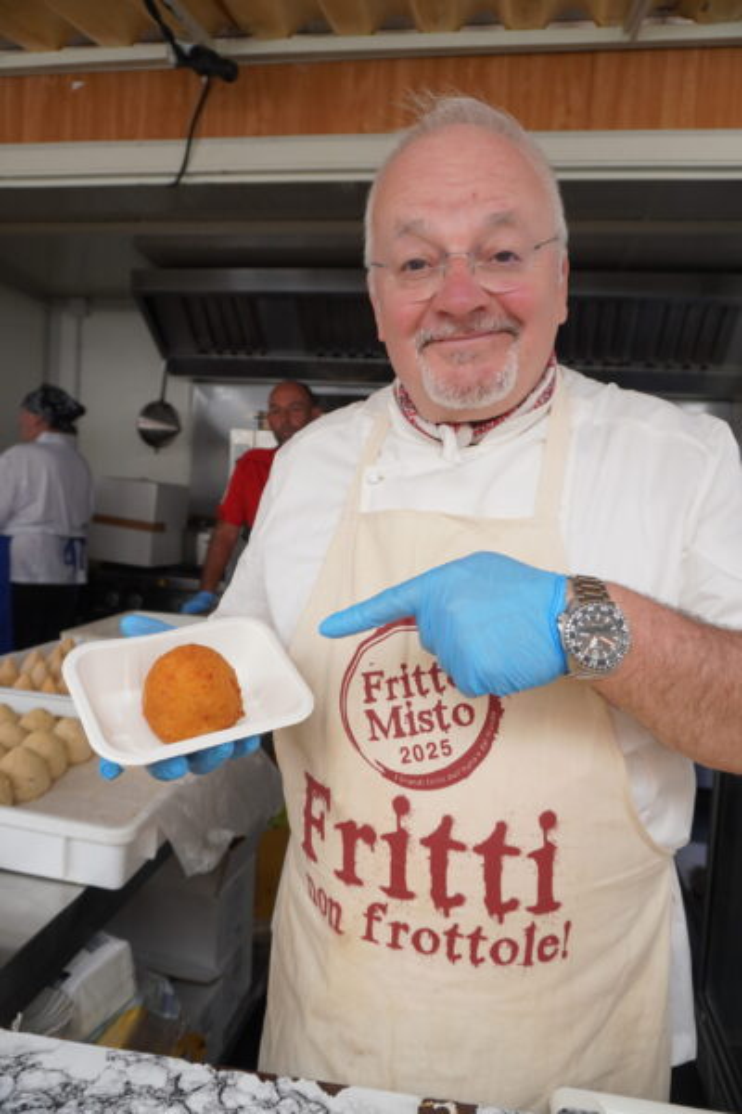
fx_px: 742
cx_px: 371
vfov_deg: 73.7
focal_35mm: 24
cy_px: 557
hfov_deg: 53.1
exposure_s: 1/160
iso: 100
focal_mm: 16
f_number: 4
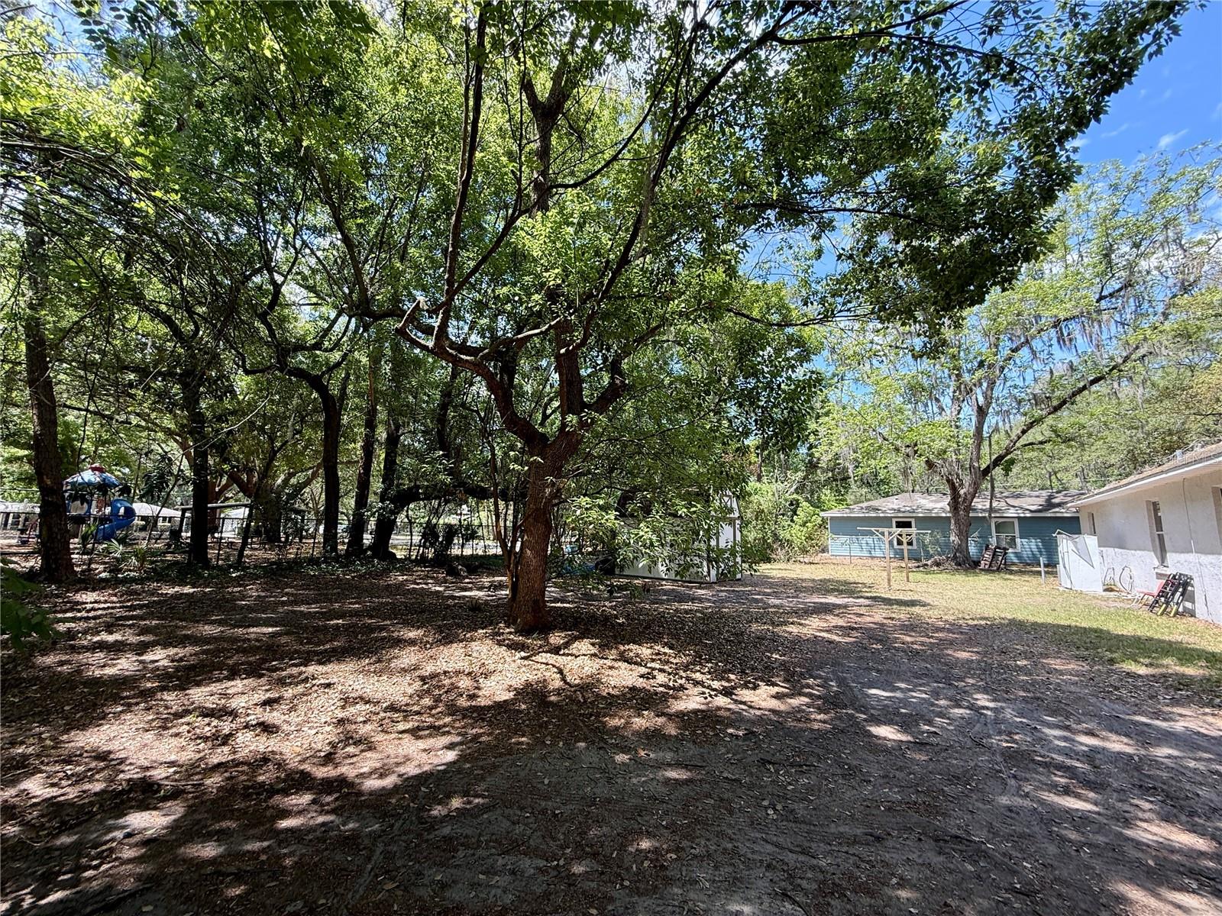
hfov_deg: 102.1
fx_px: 494
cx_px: 611
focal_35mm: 14
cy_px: 458
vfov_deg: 85.7
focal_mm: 2.22
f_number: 2.2
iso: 64
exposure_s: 1/237
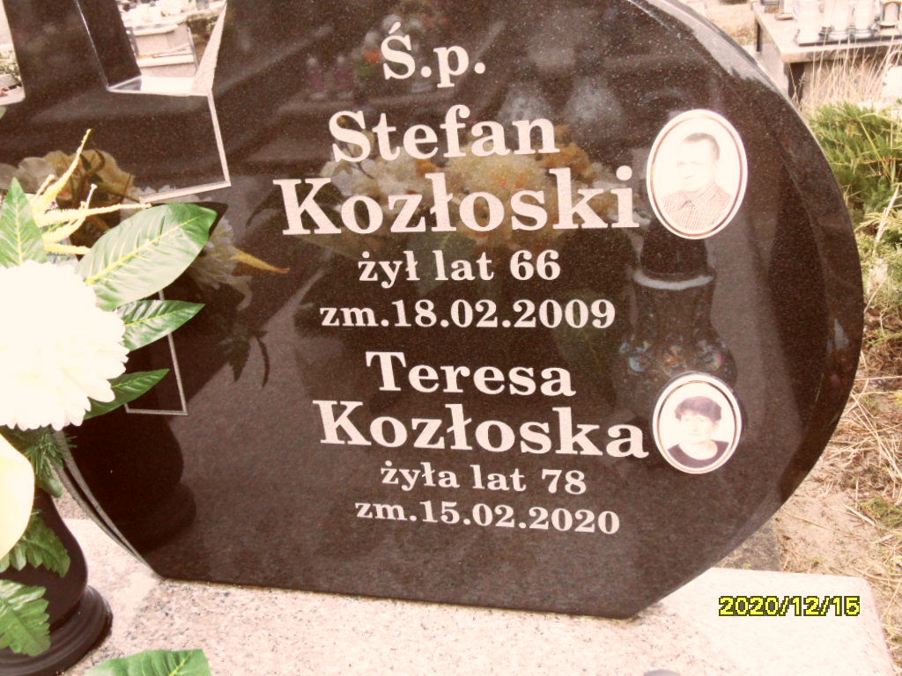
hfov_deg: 56.8
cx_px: 451
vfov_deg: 44.2
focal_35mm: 32
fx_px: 834
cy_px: 338
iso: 200
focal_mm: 5.3
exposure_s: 1/30
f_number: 3.4
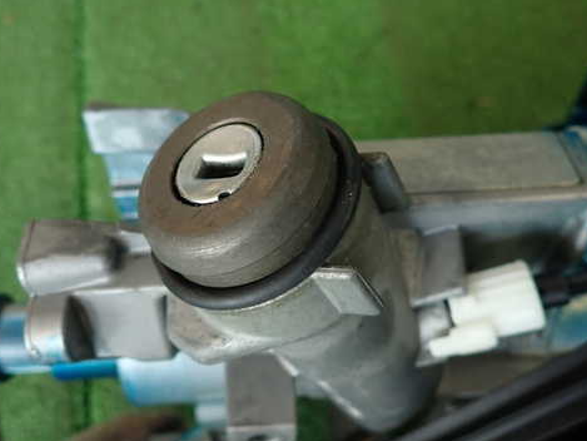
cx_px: 277
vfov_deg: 44.1
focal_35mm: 32
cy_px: 248
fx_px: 543
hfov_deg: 56.8
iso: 200
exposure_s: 1/50
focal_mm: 4.5
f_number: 2
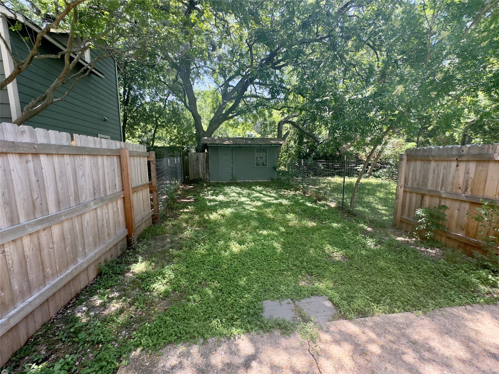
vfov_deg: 85.7
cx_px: 250
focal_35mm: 14
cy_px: 187
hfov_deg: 102.1
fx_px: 202
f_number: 2.2
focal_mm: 2.22
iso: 40
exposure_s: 1/130
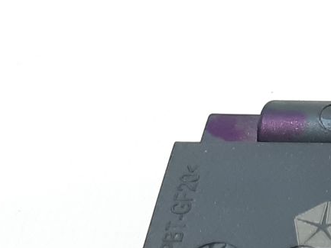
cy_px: 254
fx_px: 1014
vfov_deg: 13.7
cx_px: 617
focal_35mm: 106
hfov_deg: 15.6
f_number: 1.7
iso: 125
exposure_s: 1/50
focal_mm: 3.93
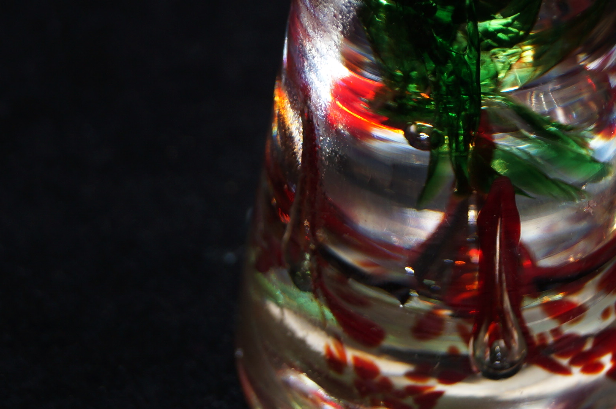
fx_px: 2255
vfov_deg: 10.3
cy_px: 95
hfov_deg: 15.5
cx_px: 438
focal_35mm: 132
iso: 200
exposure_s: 1/60
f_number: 5.6
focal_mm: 40
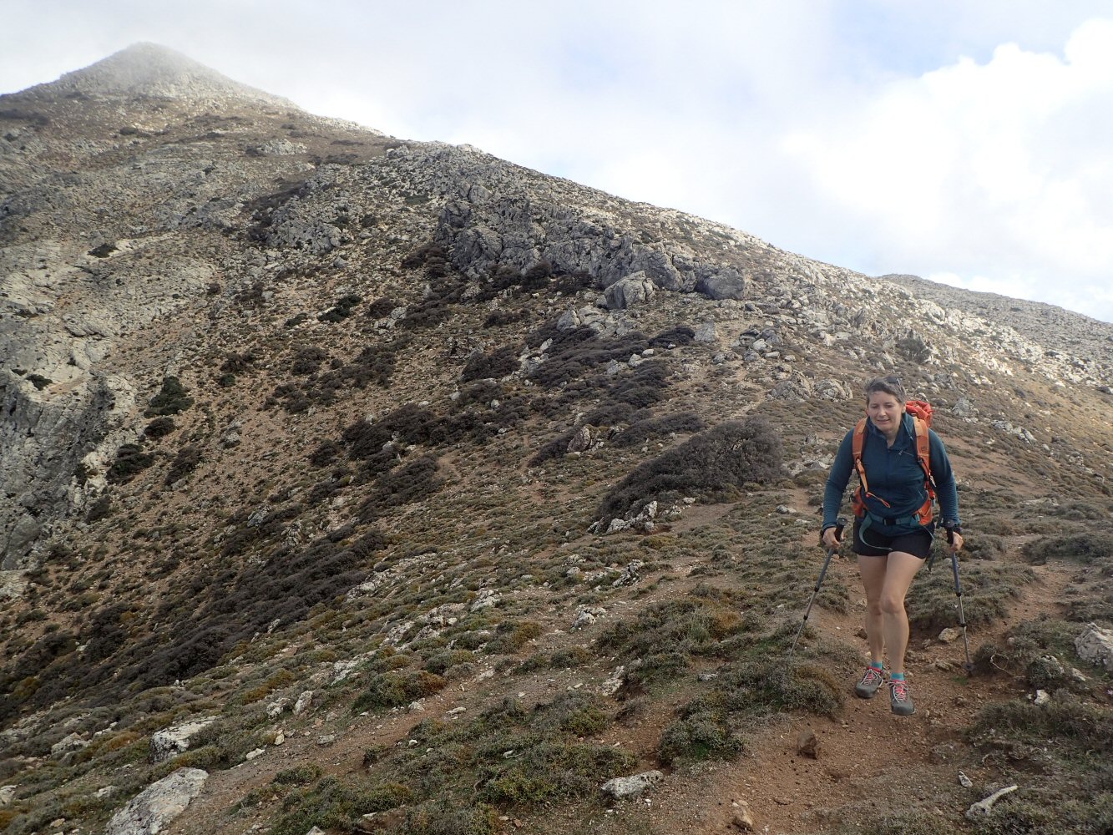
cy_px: 418
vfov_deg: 54.9
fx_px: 804
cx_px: 556
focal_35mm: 25
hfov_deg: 69.4
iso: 100
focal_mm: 4.5
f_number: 2.8
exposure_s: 1/640
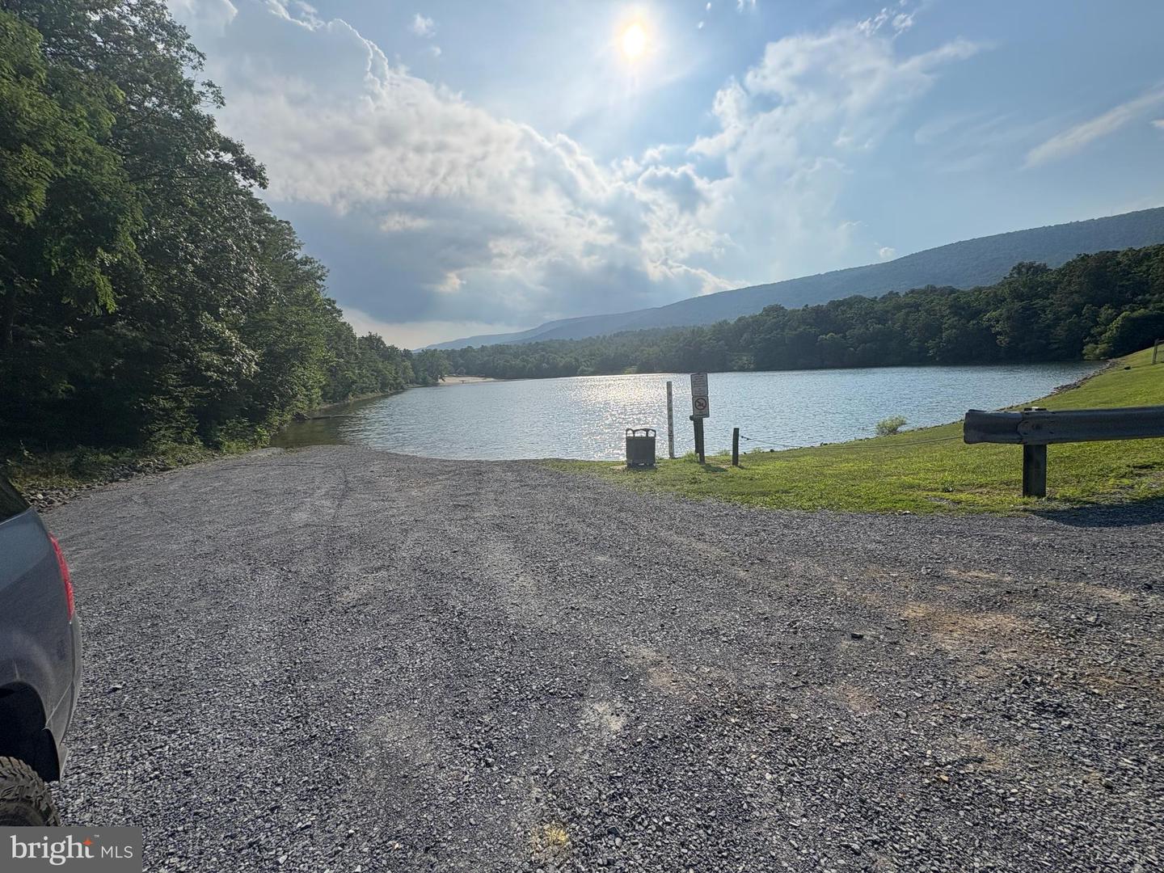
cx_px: 582
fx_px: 471
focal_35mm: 14
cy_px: 436
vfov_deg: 85.7
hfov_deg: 102.1
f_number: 2.2
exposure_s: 1/4367
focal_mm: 2.22
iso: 50
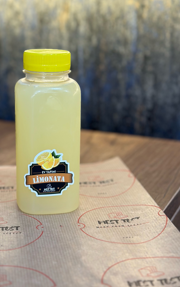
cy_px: 144
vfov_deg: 32.0
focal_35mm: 64
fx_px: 502
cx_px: 53
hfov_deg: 20.2
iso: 100
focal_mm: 6.86
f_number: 1.78
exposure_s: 1/50
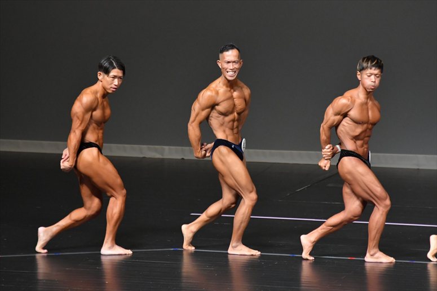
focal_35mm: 345
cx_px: 218
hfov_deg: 6.0
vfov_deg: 4.0
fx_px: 4186
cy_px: 146
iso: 5000
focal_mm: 230
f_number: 5.6
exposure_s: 1/400
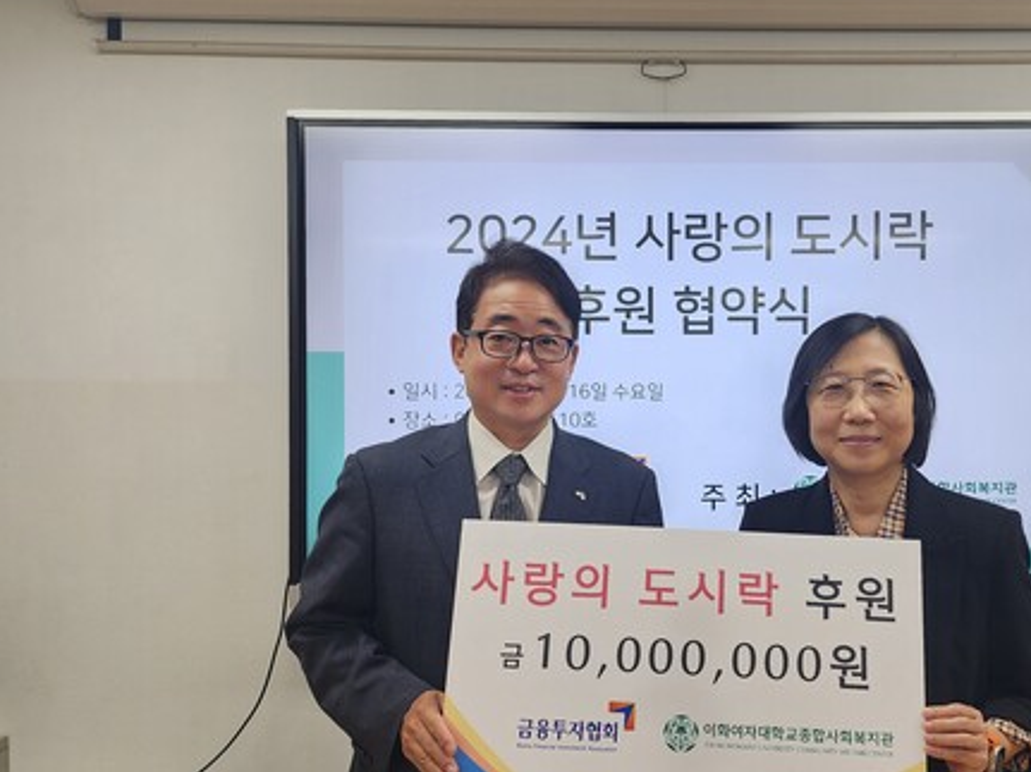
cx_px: 679
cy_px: 433
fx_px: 953
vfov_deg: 44.1
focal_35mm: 32
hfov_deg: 55.7
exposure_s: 1/120
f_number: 1.8
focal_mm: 6.4
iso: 64
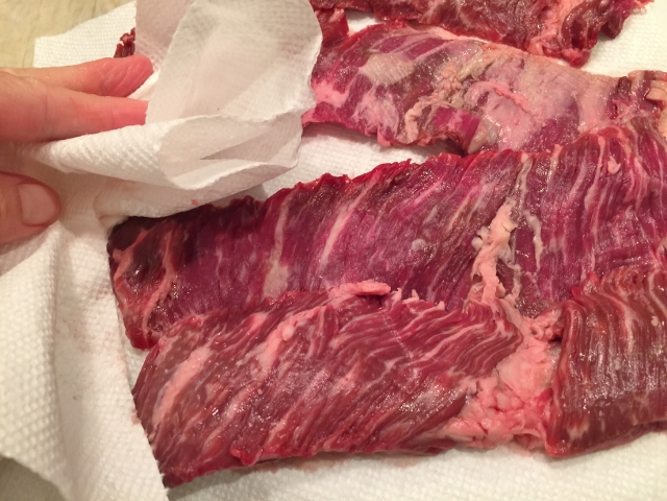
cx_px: 334
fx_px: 559
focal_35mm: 29
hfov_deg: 61.7
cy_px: 250
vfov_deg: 48.2
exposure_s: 1/15
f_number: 2.2
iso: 80
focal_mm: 4.15
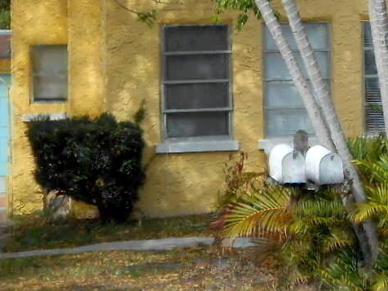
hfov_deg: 12.8
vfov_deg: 9.9
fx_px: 1659
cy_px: -47
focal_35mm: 148
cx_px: 529
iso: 80
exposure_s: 1/640
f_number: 4.5
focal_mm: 7.8
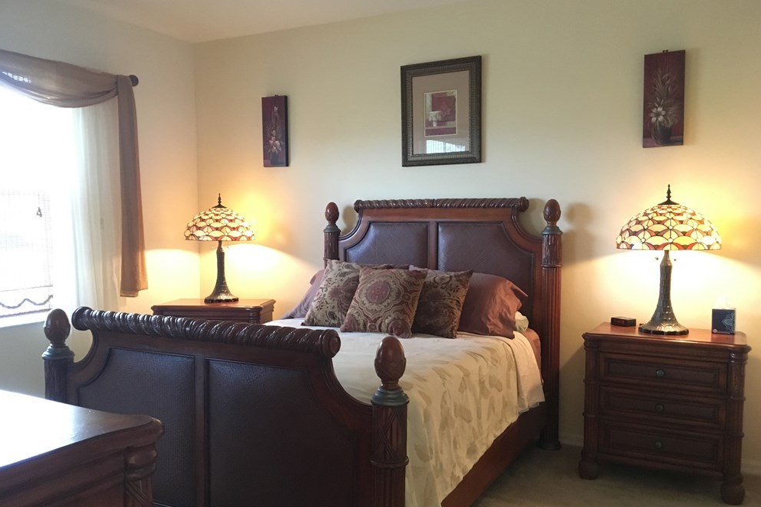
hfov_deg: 60.3
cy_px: 281
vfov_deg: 42.3
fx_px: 655
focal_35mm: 31
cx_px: 380
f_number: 2.2
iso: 250
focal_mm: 4.15
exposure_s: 1/15
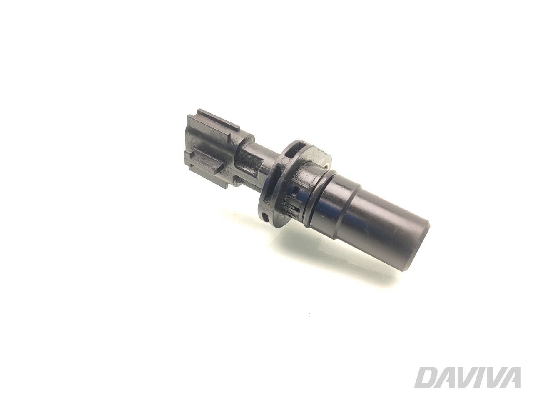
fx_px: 370
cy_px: 200
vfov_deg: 56.8
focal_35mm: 24
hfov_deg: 71.6
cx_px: 266
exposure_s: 1/100
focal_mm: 5.89
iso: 250
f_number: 1.89
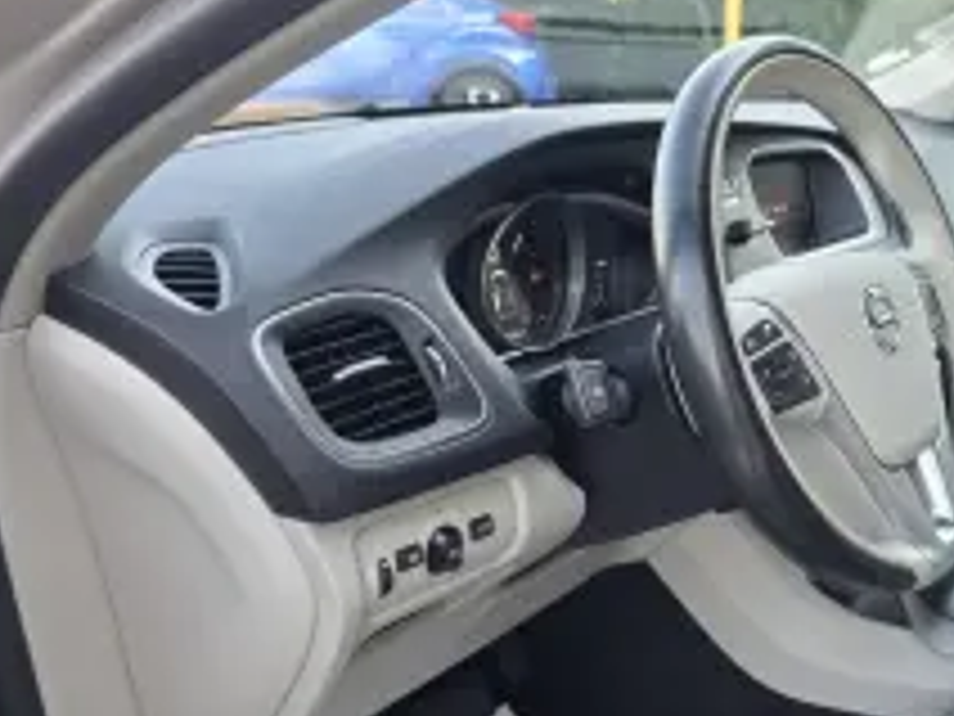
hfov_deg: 45.3
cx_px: 770
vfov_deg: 36.5
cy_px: 468
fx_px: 1075
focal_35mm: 39
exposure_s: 1/180
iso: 125
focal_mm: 6.25
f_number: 1.7
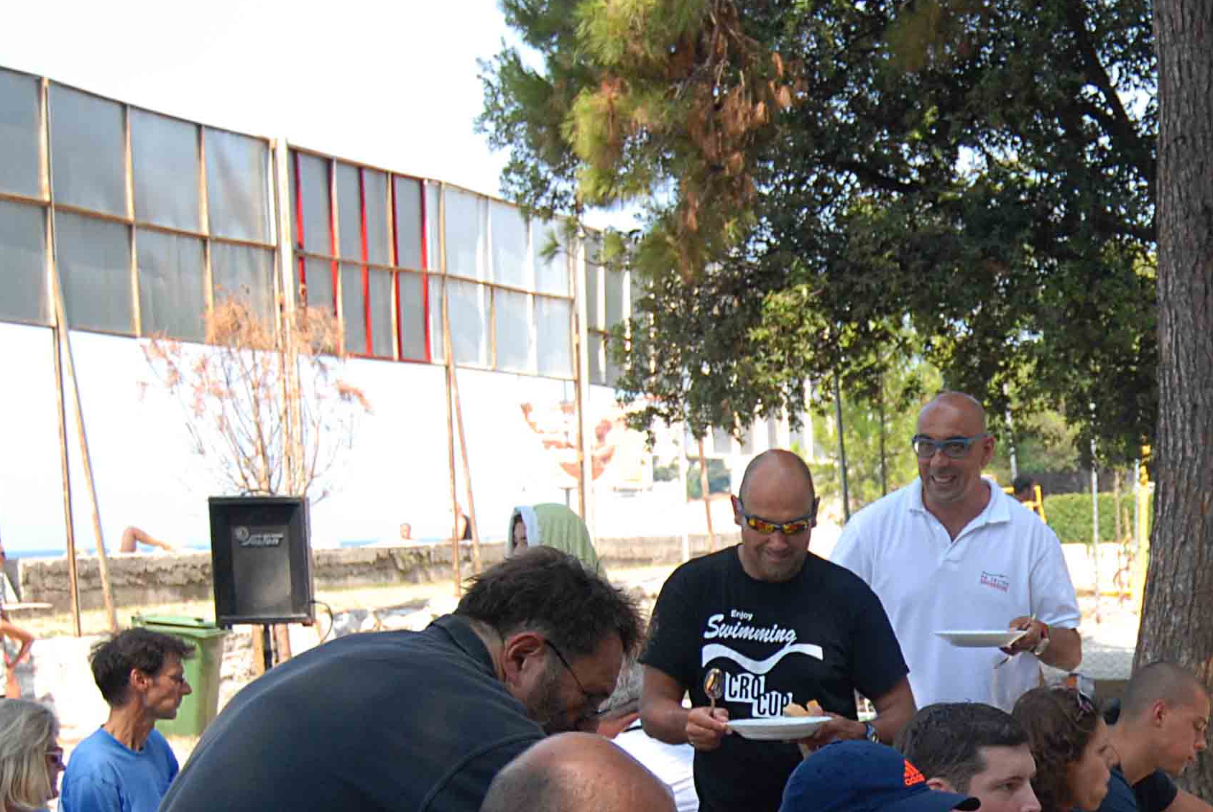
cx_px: 1355
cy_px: 882
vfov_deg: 16.8
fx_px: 2670
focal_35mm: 79
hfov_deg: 23.9
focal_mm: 23
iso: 250
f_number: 4.5
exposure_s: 1/400
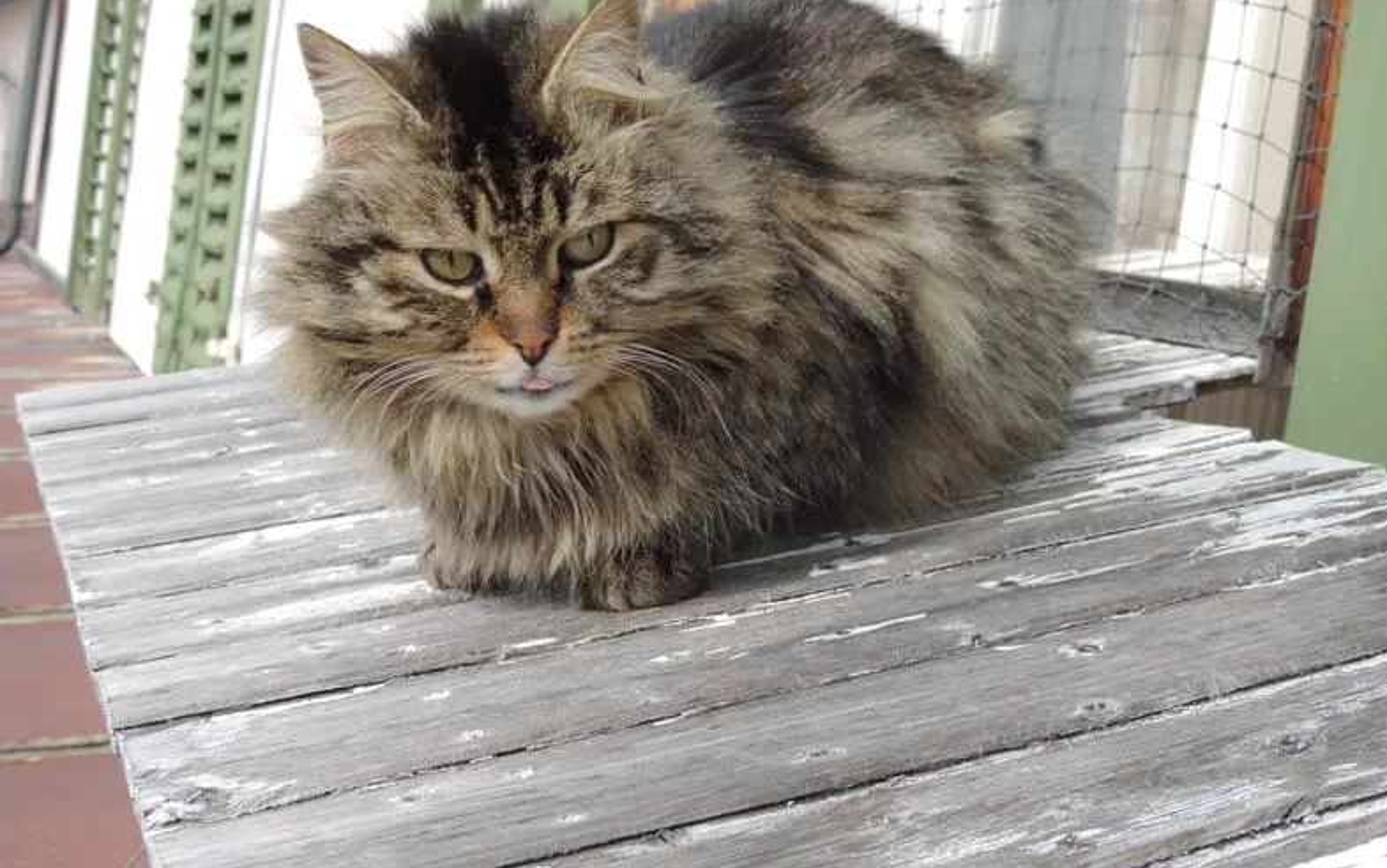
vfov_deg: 24.0
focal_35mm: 54
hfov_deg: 37.5
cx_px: 693
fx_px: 2042
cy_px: 412
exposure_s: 1/200
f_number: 3.6
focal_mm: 8.9
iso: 80
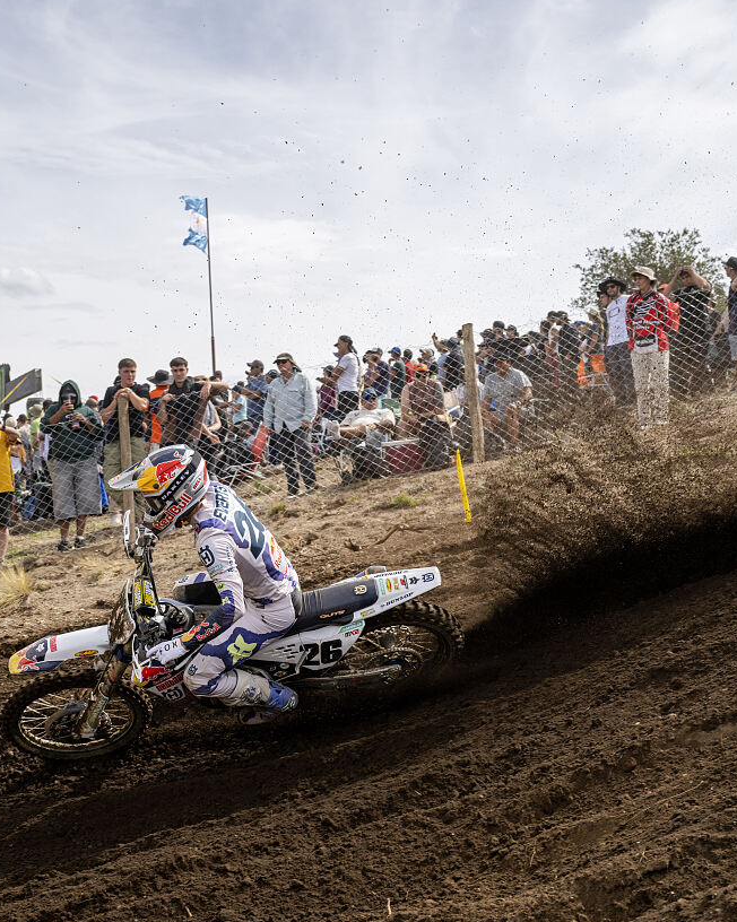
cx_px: 364
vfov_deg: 33.0
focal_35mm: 57
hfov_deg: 26.7
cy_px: 458
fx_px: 1555
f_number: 5.6
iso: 200
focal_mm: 40
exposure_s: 1/1250
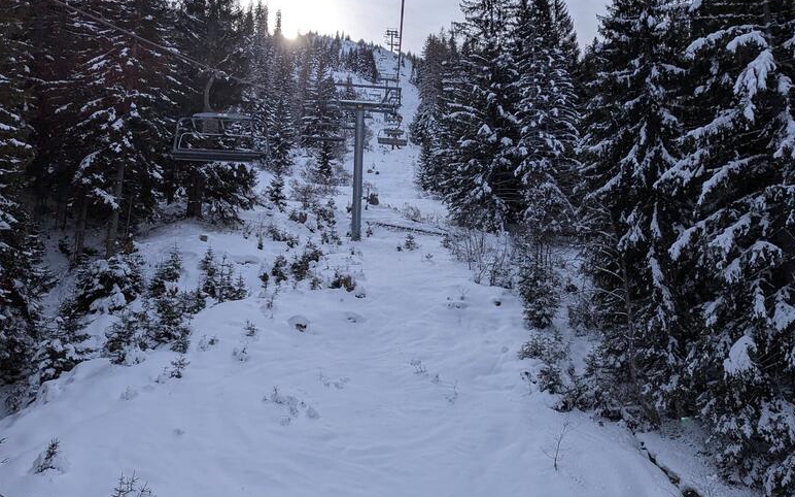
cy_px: 240
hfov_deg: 56.1
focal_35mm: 34
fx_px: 736
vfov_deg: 37.2
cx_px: 490
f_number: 1.85
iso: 46
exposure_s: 1/9434
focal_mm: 6.81
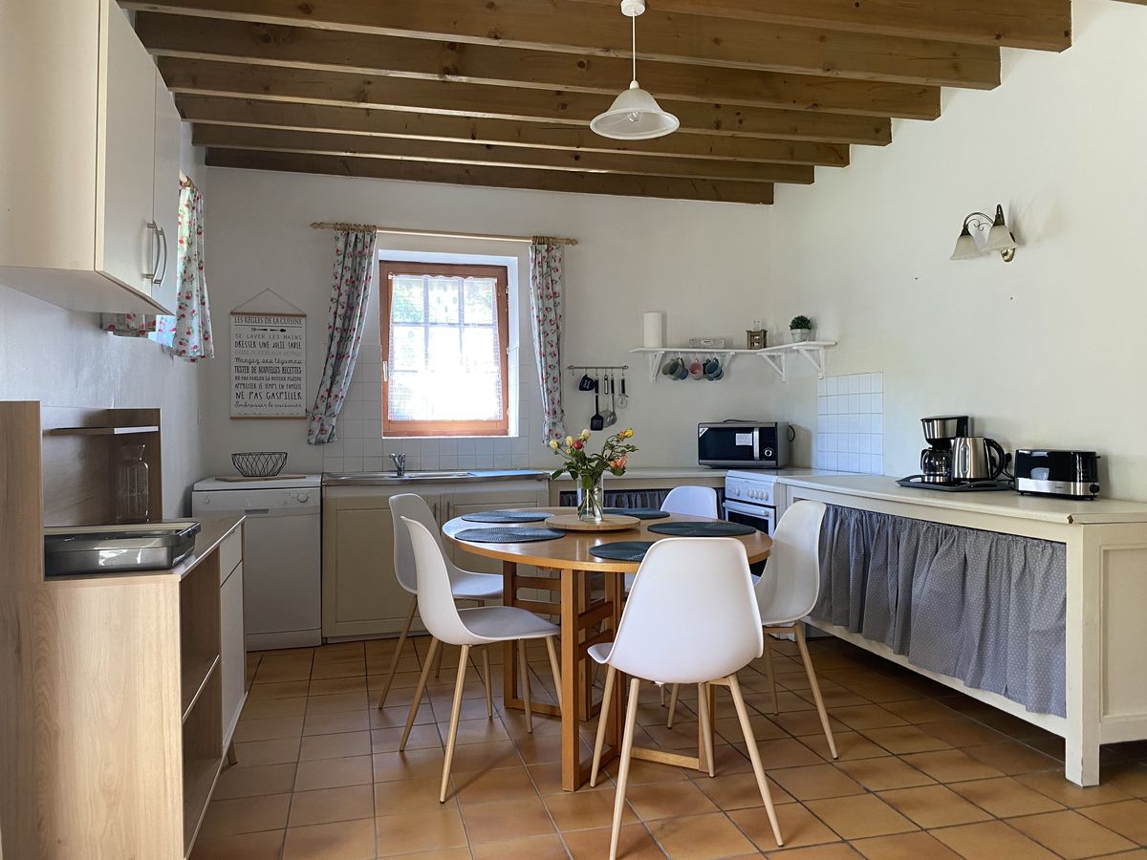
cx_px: 574
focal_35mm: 26
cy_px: 430
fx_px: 862
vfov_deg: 53.1
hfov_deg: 67.3
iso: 160
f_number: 1.8
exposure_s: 1/60
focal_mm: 4.25
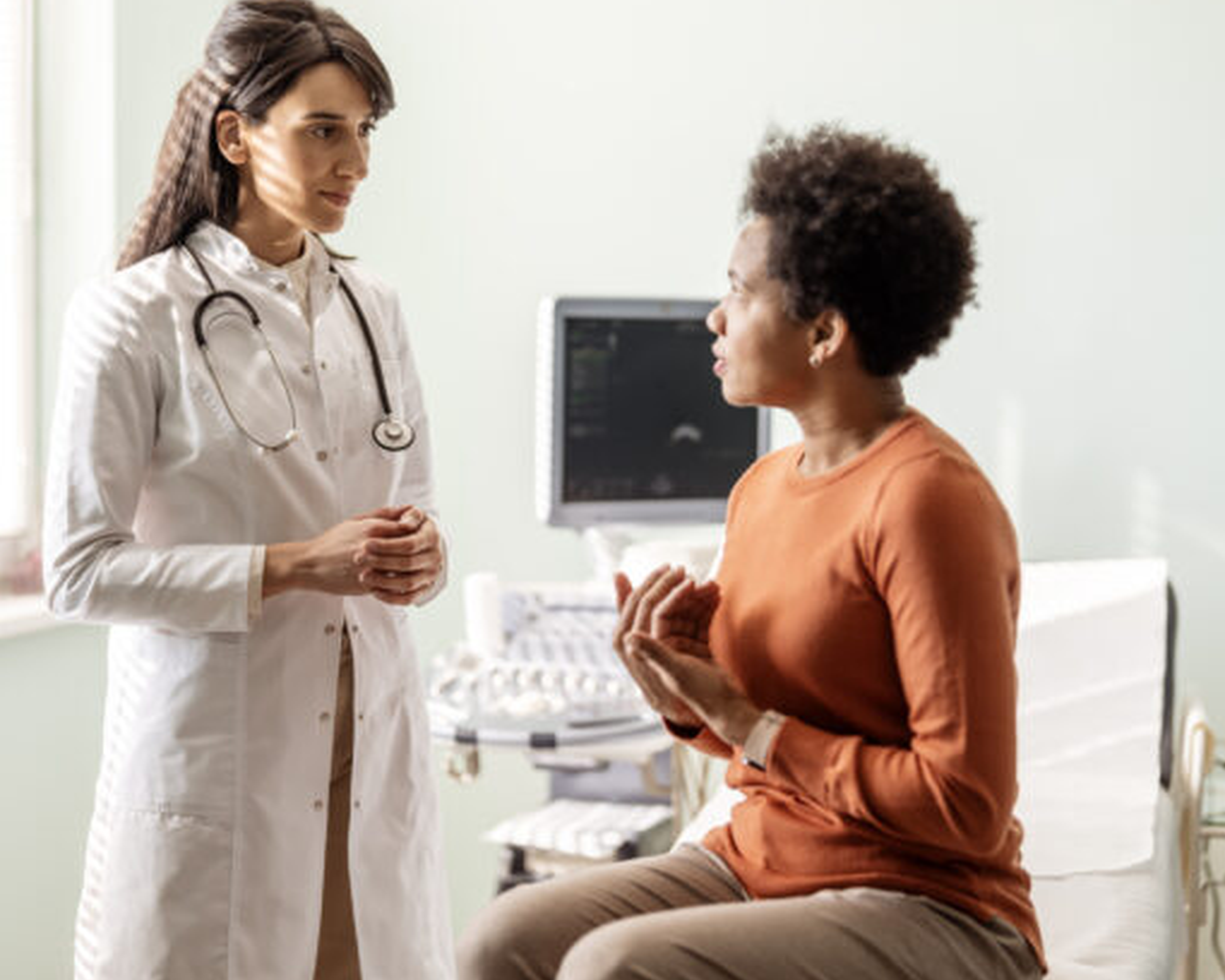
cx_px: 641
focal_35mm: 64
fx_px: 2320
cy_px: 504
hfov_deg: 29.6
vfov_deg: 23.8
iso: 100
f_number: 1.4
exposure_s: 1/400
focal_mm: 50
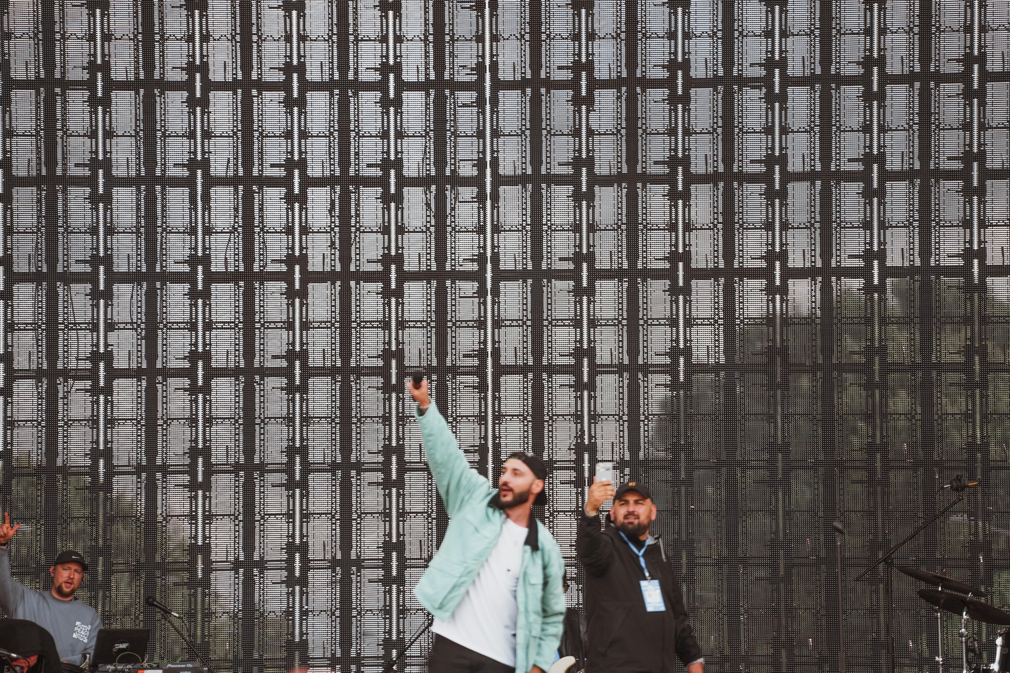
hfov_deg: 10.3
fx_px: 5611
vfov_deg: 6.9
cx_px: 505
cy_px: 336
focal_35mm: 200
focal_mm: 200
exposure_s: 1/400
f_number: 4
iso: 160
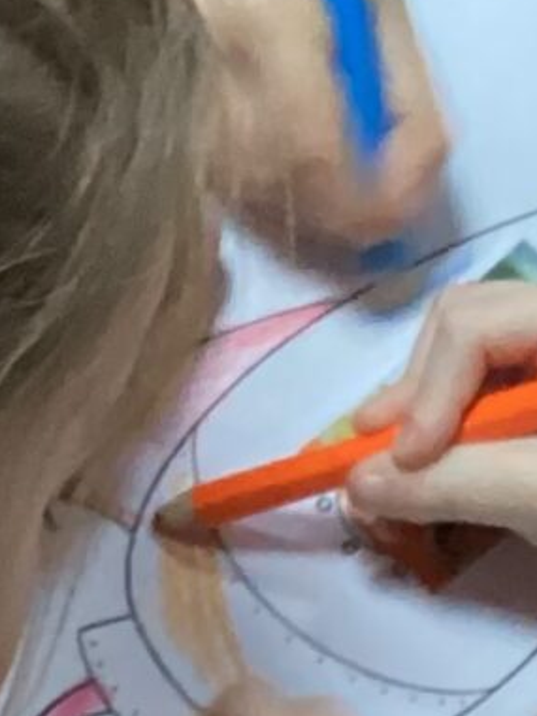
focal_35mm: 209
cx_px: 283
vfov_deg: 9.2
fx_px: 4323
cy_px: -330
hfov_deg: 7.1
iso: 400
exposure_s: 1/40
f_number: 2.4
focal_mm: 3.3
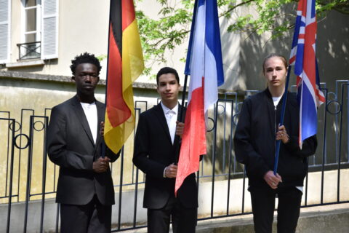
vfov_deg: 12.2
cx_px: 174
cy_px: 116
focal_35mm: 112
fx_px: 1091
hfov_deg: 18.2
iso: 640
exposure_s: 1/1600
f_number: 5.6
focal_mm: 75
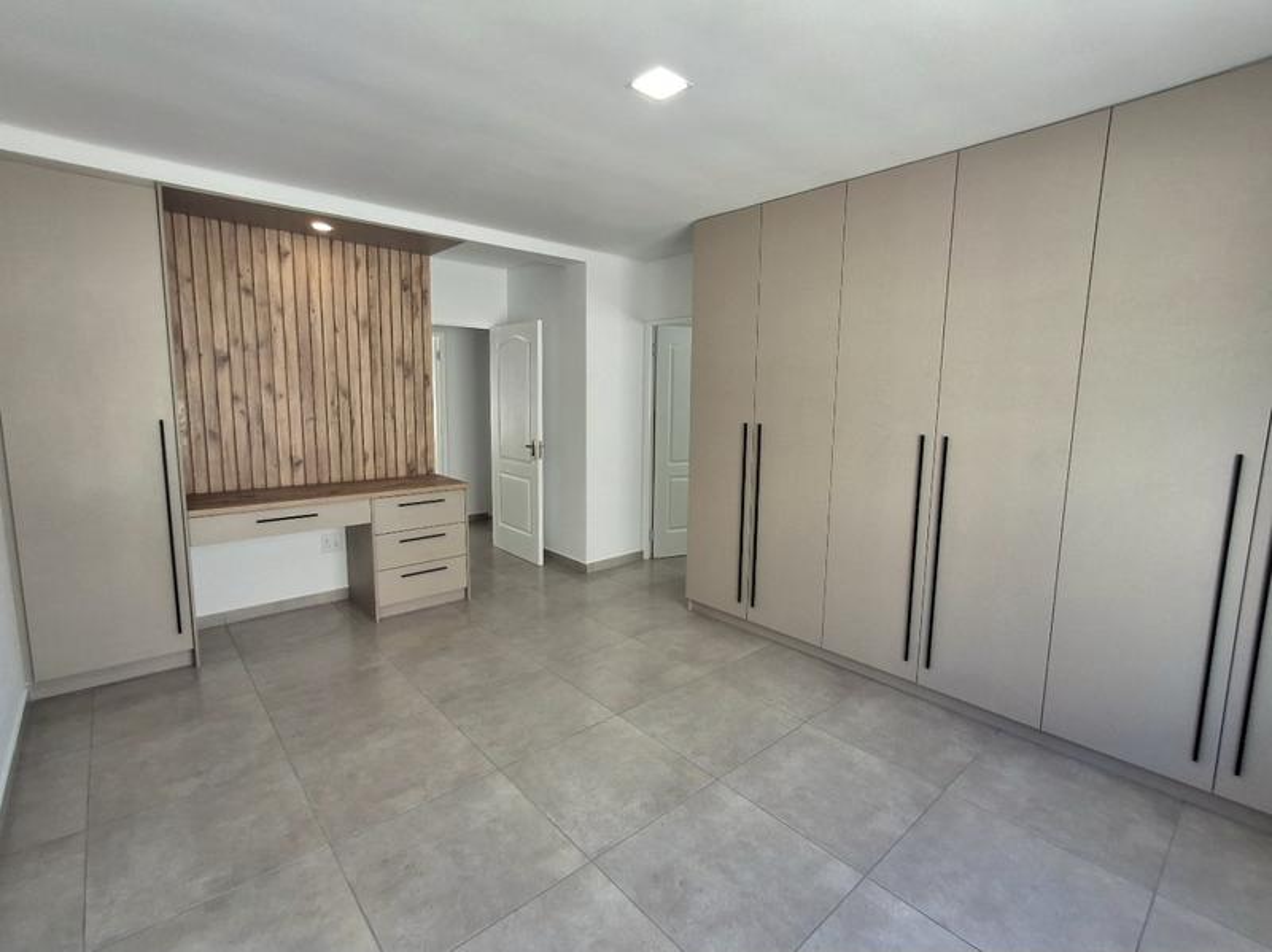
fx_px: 588
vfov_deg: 78.0
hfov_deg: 94.5
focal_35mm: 16
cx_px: 636
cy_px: 476
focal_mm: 1.64
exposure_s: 1/100
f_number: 2.2
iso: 40
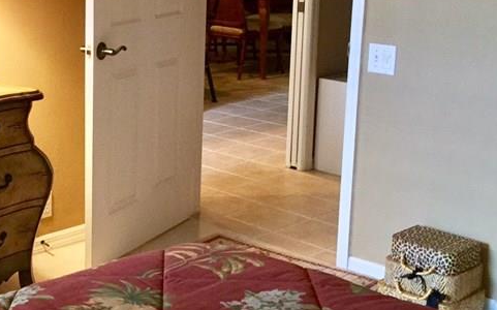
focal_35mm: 70
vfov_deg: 18.6
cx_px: 104
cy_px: 118
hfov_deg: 28.8
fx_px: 948
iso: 200
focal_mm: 3.3
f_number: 2.4
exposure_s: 1/24
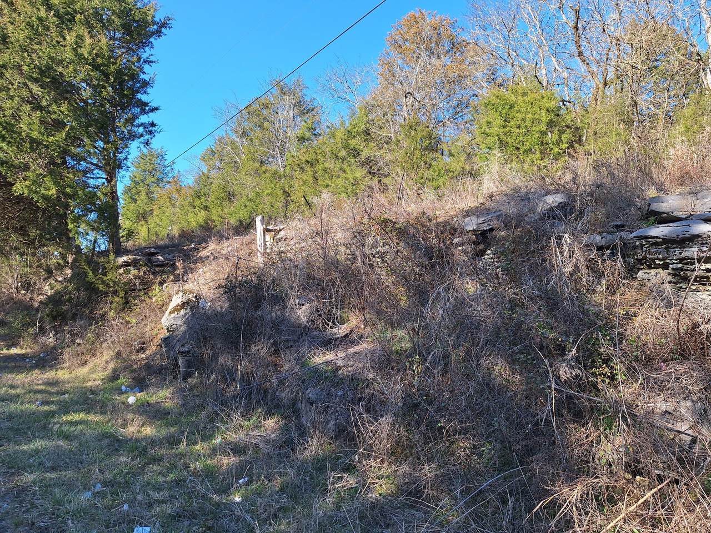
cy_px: 266
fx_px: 472
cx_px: 356
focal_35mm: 23
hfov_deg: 73.9
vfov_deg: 58.9
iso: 40
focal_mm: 5.54
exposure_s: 1/938
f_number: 1.8
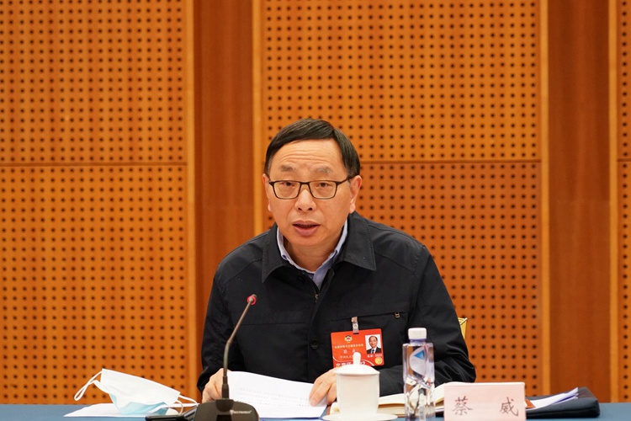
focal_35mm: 105
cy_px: 210
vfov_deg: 13.0
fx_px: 1840
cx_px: 316
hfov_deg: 19.5
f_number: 4
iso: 4000
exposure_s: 1/160
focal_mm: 105
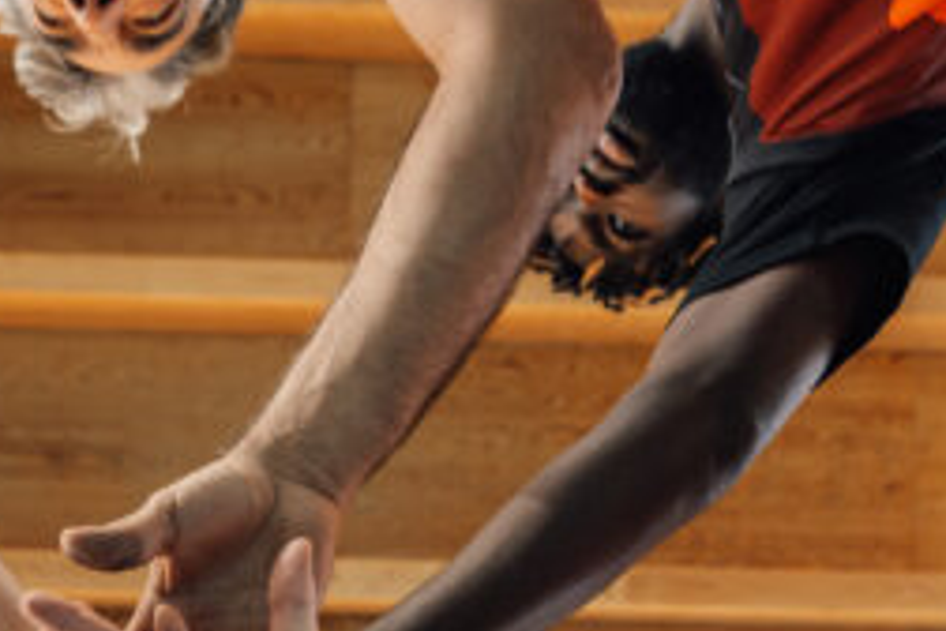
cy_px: 836
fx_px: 1498
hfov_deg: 34.0
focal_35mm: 57
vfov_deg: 21.4
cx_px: 184
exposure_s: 1/200
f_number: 2.8
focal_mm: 14
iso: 250
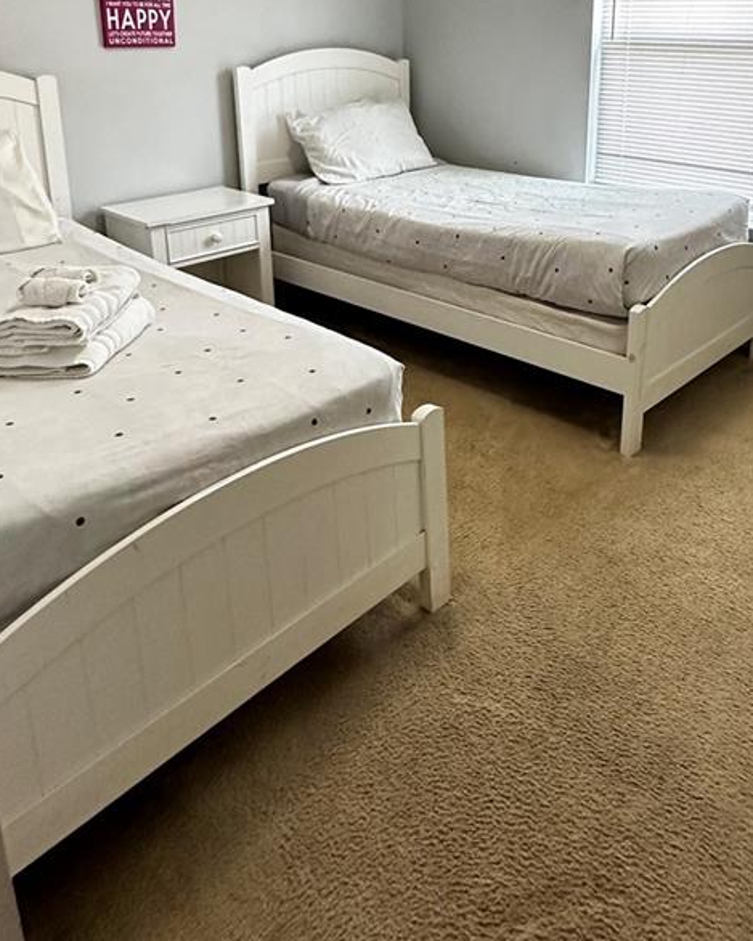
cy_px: 234
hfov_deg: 51.4
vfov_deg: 58.9
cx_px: 430
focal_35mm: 28
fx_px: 780
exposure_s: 1/60
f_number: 2.2
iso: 400
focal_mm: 2.22
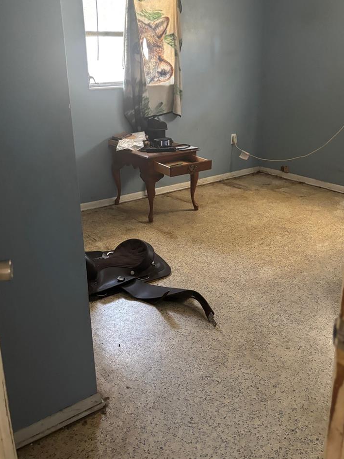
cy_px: 205
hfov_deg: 42.9
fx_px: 437
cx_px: 162
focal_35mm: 33
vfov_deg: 55.2
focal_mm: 5.96
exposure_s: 1/42
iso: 500
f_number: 1.6
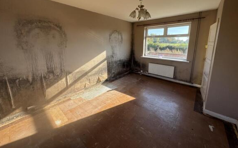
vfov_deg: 73.9
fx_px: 97
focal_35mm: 15
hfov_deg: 101.5
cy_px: 59
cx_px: 118
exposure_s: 1/243
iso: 40
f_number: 2.2
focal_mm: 2.22
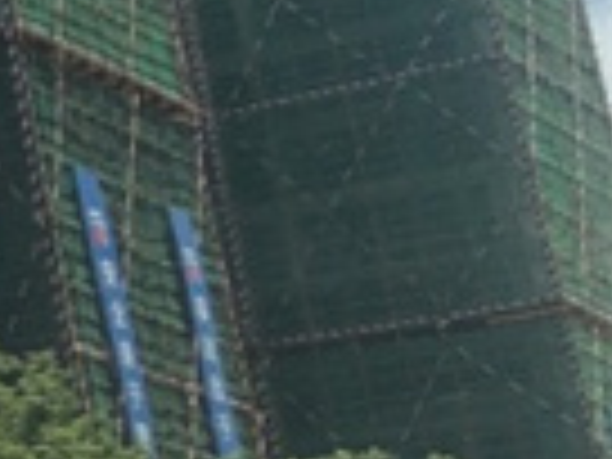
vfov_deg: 7.2
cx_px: -1634
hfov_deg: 7.5
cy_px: -4
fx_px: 3642
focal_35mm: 206
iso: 20
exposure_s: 1/774
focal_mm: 3.99
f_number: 1.8
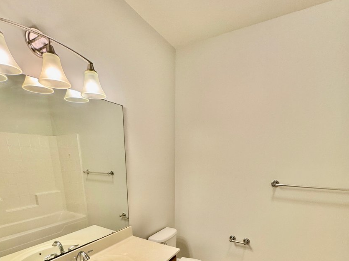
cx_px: 173
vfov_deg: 63.0
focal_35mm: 19
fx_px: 192
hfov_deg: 84.7
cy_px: 208
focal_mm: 2.22
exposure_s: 1/120
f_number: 2.2
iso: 160
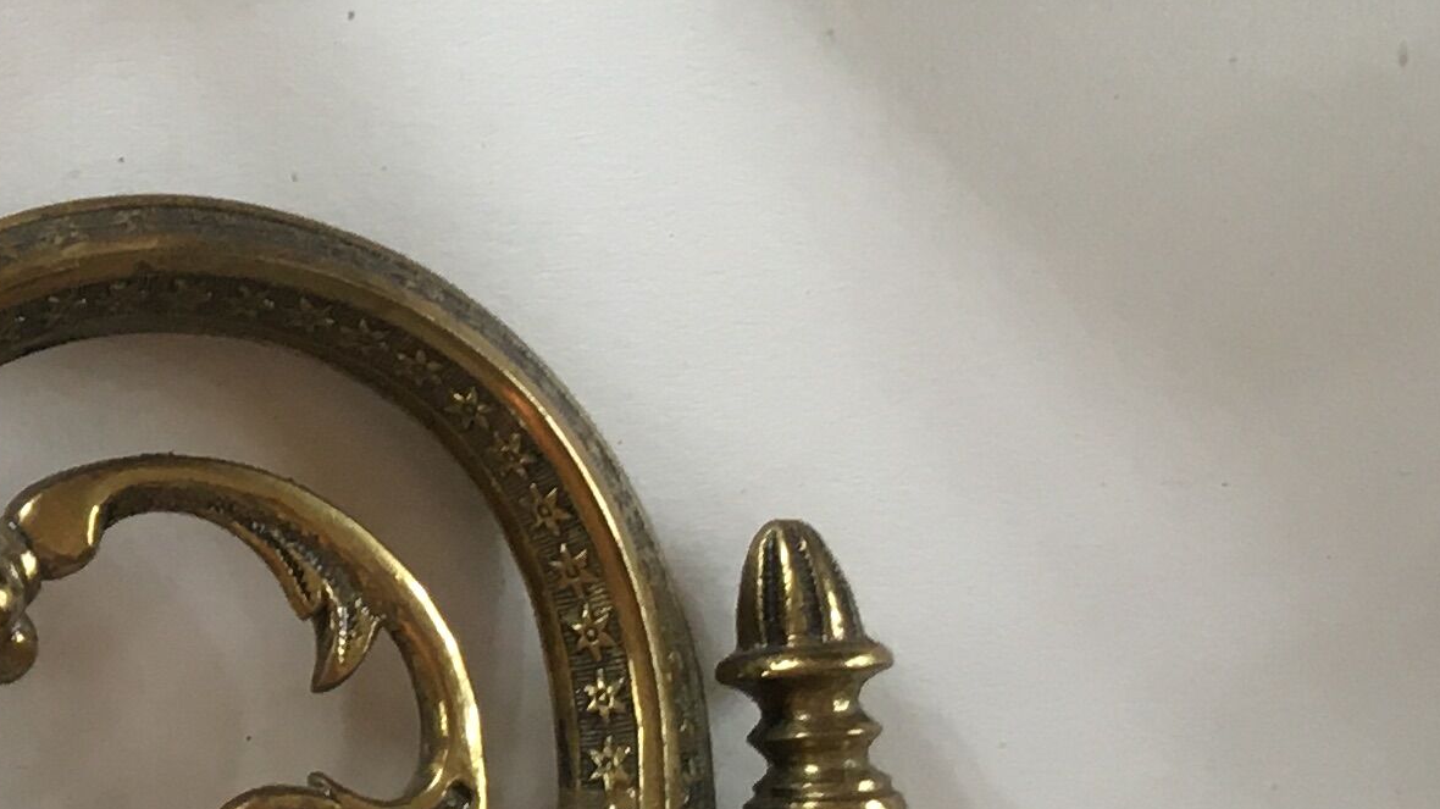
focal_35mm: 108
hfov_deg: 18.2
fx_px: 4123
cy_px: 65
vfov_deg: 11.1
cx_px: -526
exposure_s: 1/33
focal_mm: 4.15
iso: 64
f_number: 2.2
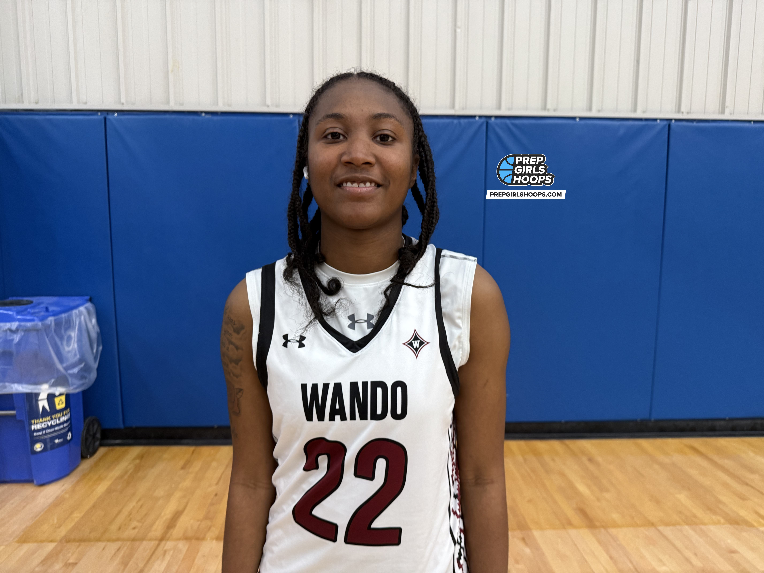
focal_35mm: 24
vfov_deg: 56.8
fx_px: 530
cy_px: 286
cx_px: 382
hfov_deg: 71.6
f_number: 1.78
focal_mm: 6.76
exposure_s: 1/60
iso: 320
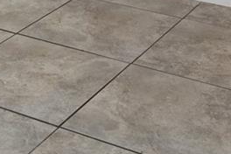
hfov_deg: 18.6
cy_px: -269
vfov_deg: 10.1
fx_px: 699
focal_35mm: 109
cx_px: 49
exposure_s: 1
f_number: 8
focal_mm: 18
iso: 320
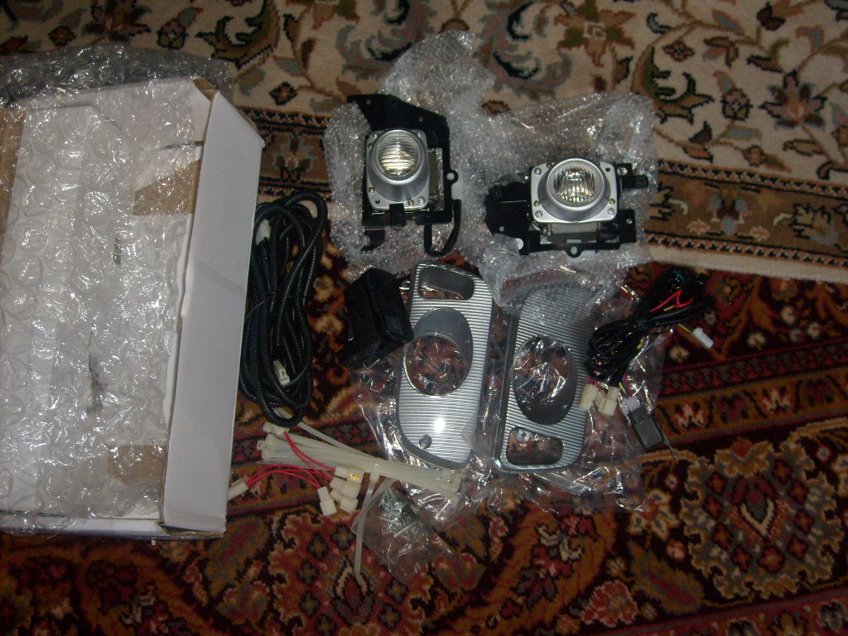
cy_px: 318
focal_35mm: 43
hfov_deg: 43.9
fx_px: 1053
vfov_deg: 33.6
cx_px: 424
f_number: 3
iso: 100
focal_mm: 7.2
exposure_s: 1/30
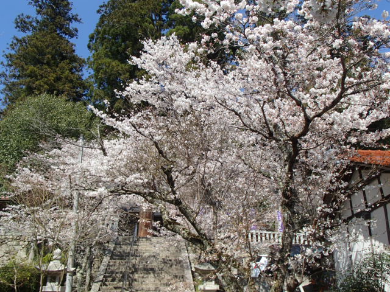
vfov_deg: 41.8
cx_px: 195
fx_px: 383
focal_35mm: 34
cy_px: 146
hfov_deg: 54.0
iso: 100
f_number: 4.4
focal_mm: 6.07
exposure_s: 1/640
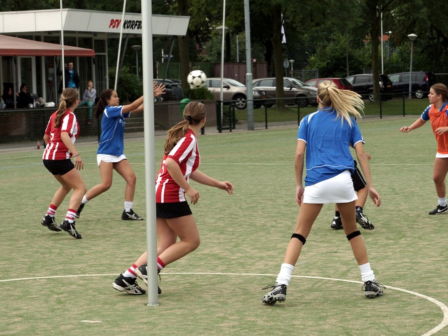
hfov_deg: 23.8
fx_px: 1061
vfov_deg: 18.0
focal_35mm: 82
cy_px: 167
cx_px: 253
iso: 100
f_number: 5.6
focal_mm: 50
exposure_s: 1/400
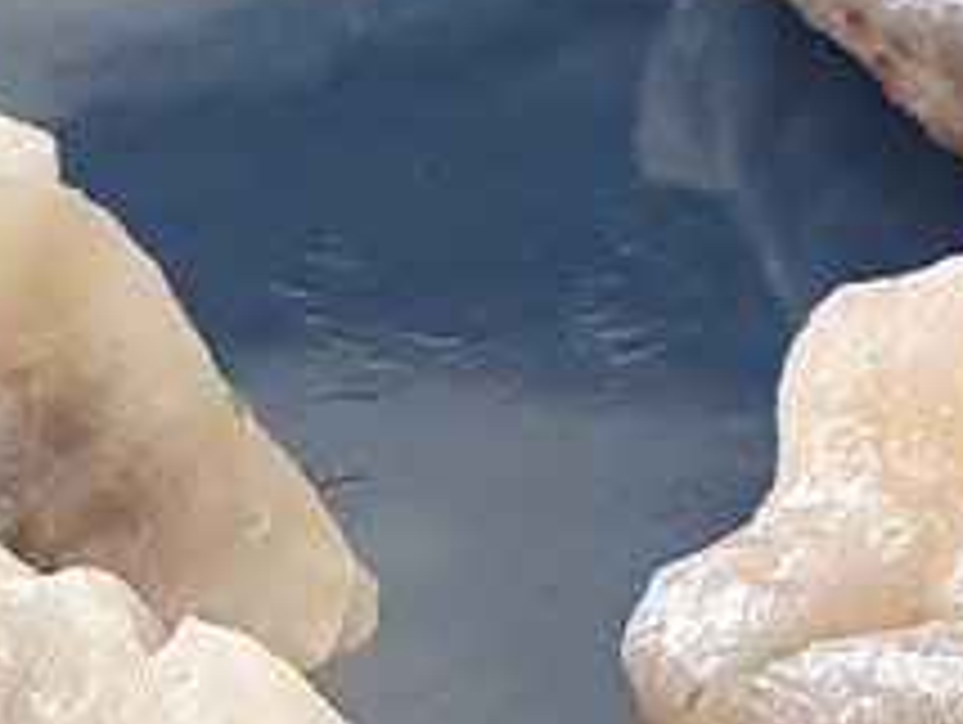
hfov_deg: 10.0
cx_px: 1170
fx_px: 5403
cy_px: 1052
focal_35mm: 194
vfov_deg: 7.5
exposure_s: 1/50
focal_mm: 4.32
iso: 320
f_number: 2.4
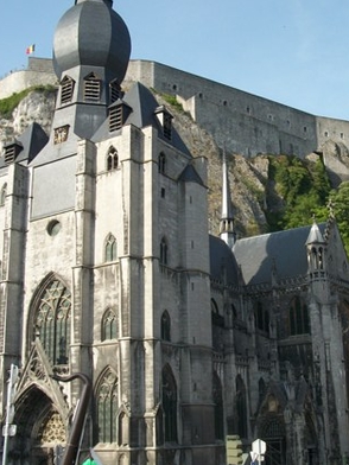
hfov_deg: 29.4
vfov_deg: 38.8
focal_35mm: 49
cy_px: 195
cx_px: 236
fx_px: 659
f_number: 8.8
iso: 80
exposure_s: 1/100
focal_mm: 5.7
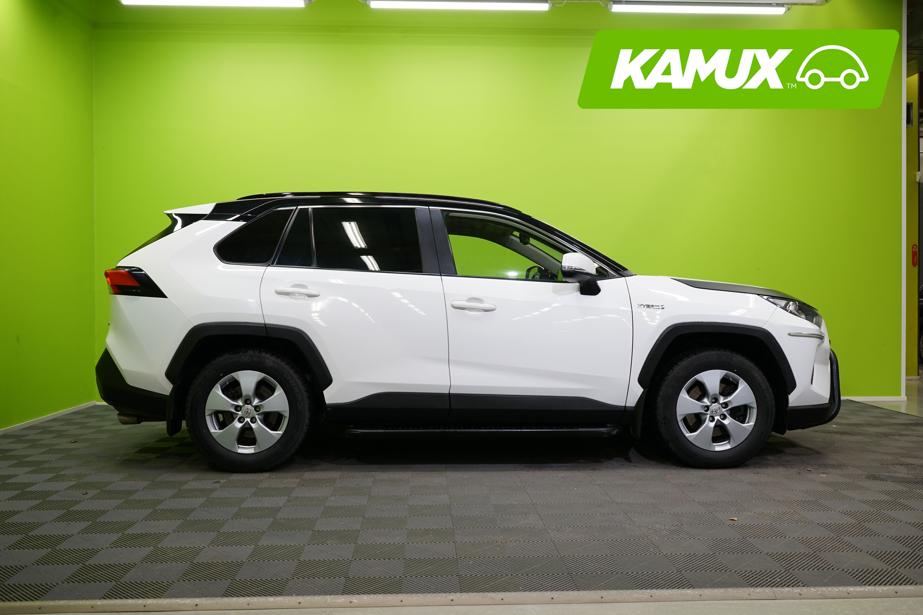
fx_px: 795
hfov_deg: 60.3
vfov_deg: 42.3
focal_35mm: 31
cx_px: 462
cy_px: 308
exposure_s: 1/30
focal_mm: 31
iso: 500
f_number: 6.3
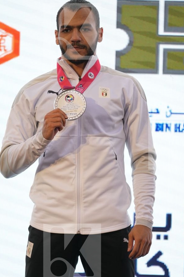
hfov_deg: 3.4
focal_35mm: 404
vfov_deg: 5.1
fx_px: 3097
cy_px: 141
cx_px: 72
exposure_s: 1/250
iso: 400
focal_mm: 200
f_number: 2.8
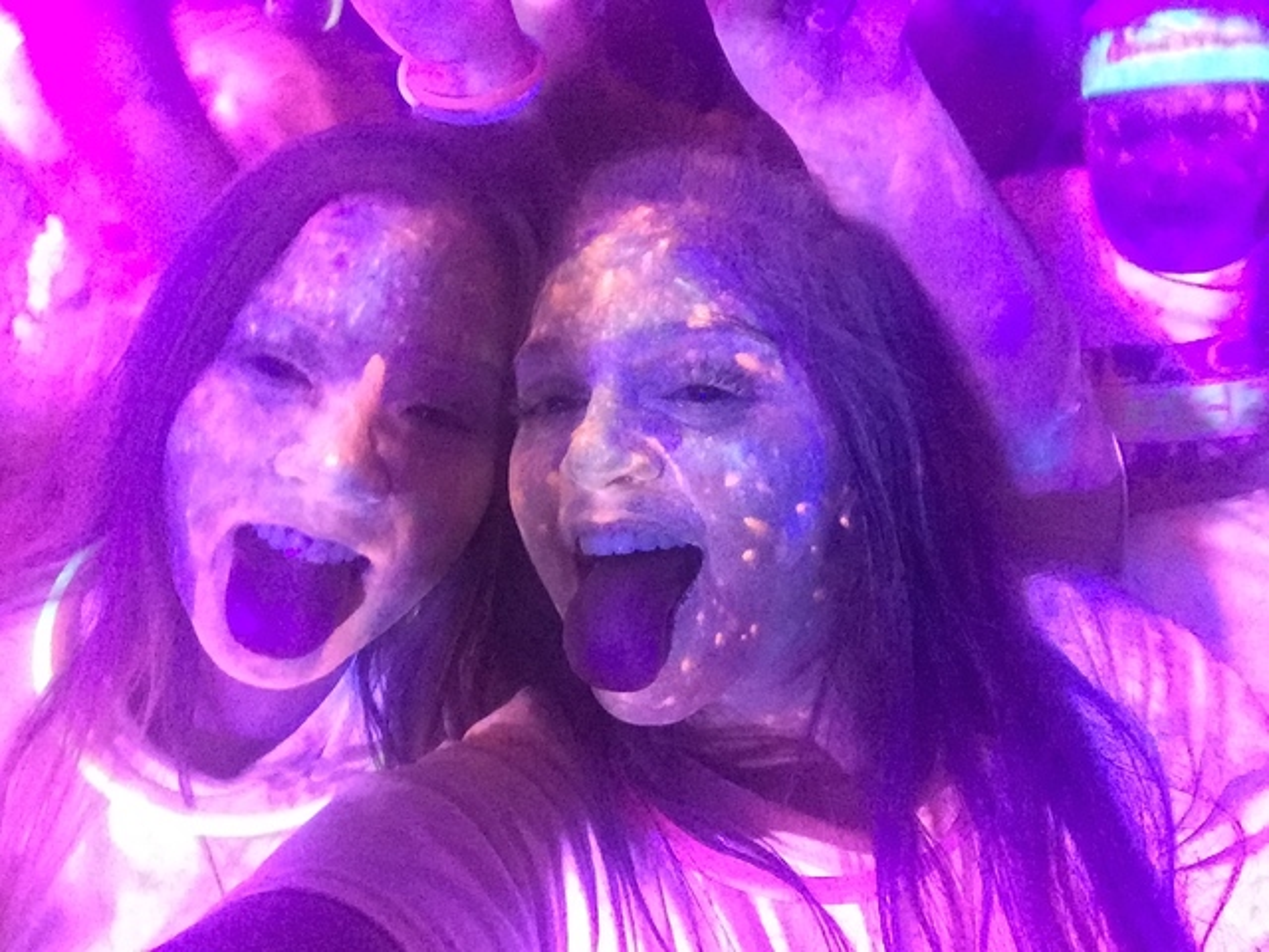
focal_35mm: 31
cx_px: 634
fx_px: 1136
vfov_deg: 45.4
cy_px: 476
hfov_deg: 58.4
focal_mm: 2.65
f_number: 2.2
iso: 640
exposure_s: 1/15
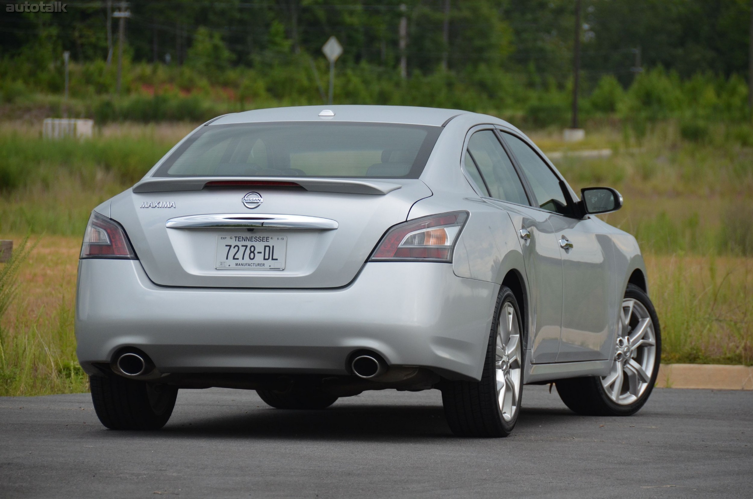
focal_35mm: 255
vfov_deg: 5.4
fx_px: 5323
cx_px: 376
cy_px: 250
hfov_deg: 8.1
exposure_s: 1/1000
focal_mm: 170
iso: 720
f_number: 5.6
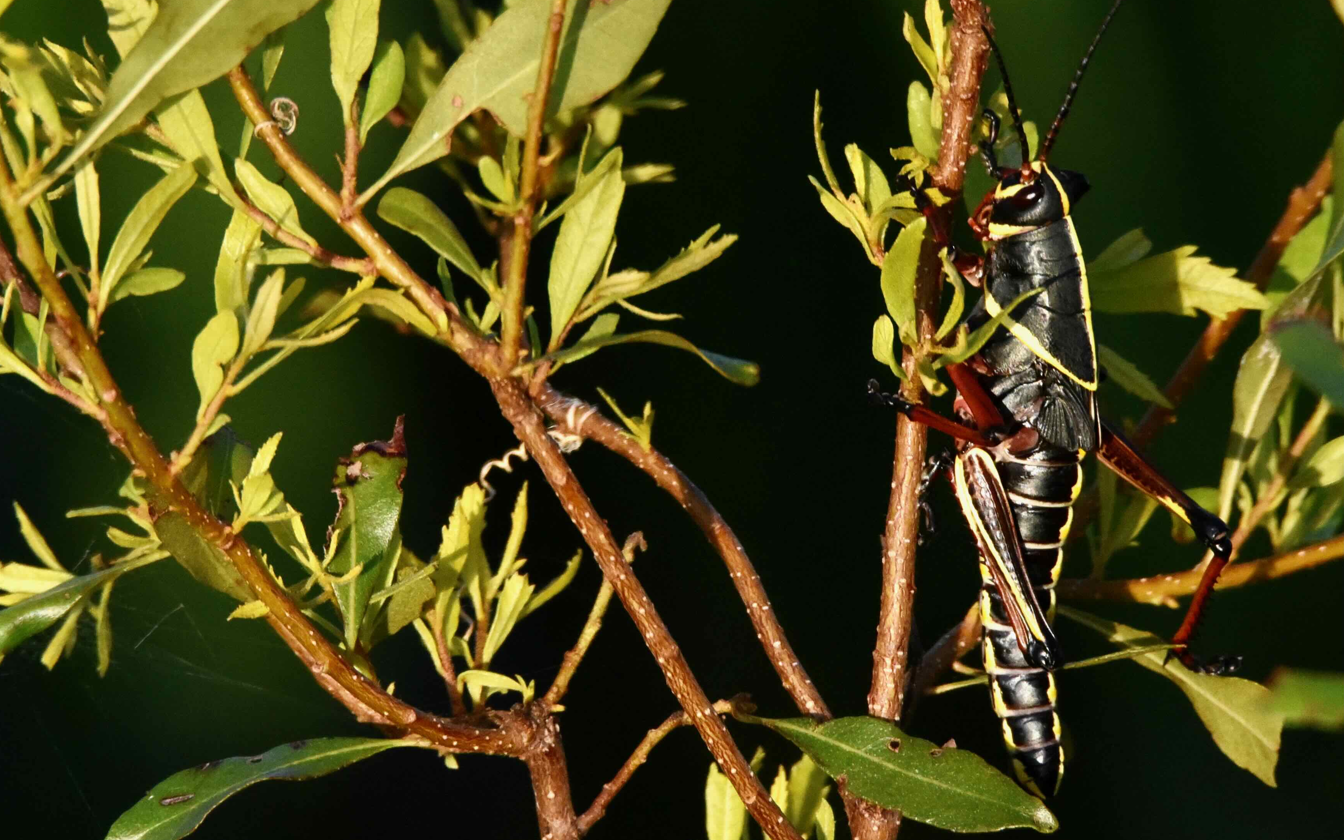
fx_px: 22453
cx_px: 671
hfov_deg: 3.4
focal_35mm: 613
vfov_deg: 2.1
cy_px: 395
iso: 6400
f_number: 11
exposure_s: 1/4000
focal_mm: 600
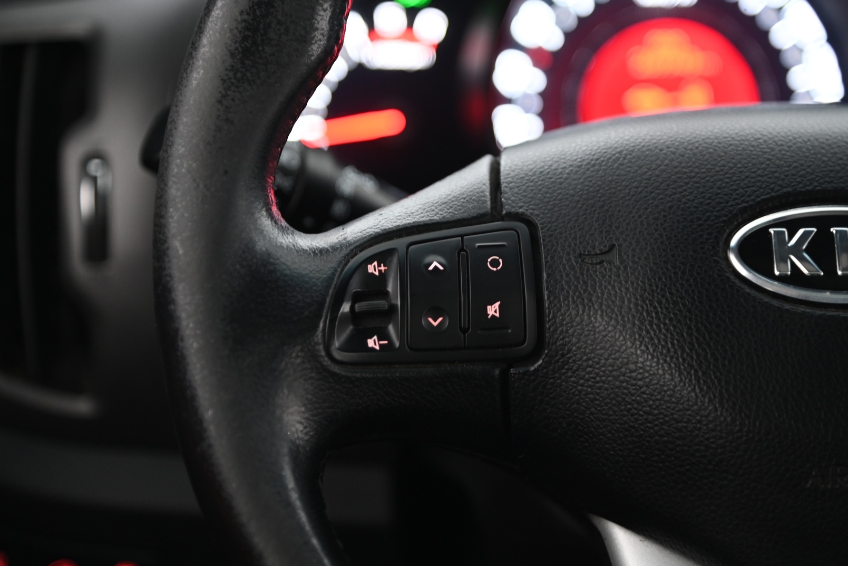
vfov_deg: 11.3
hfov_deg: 16.9
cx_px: 421
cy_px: 284
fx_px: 2850
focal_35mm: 121
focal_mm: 120
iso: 2000
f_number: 4
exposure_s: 1/13
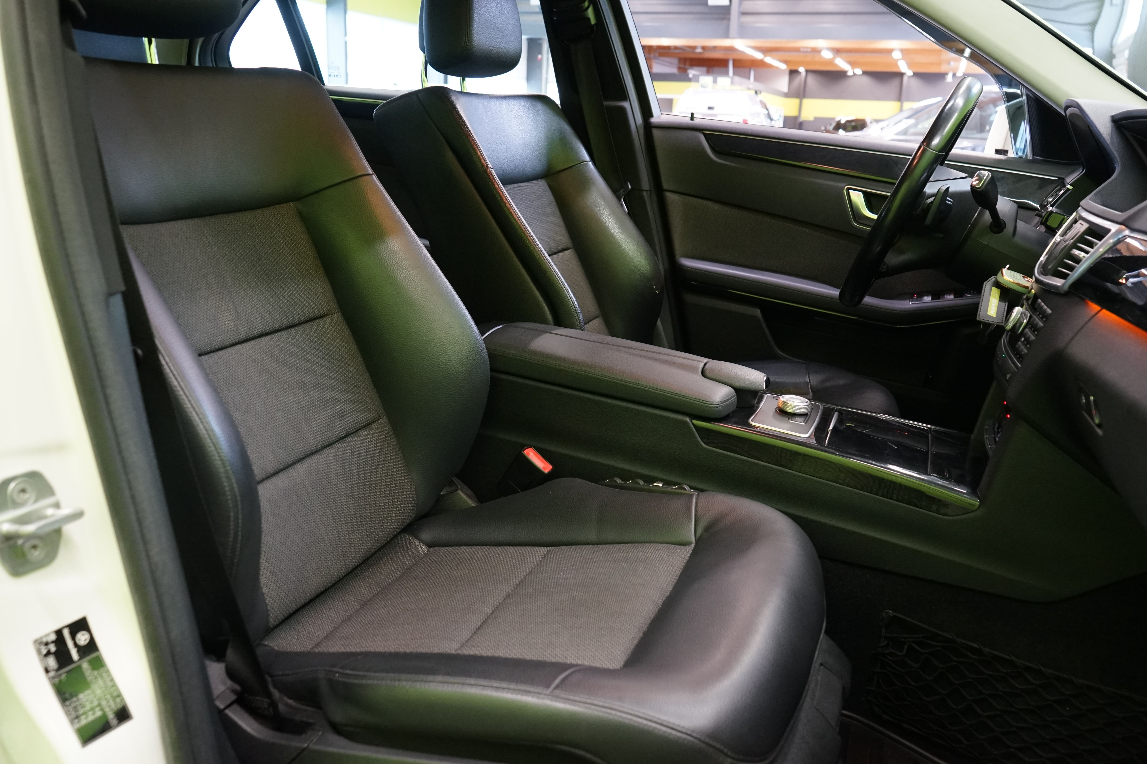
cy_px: 382
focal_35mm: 29
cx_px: 574
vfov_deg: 45.0
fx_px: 924
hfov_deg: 63.7
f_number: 5.6
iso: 2500
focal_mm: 29
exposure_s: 1/25
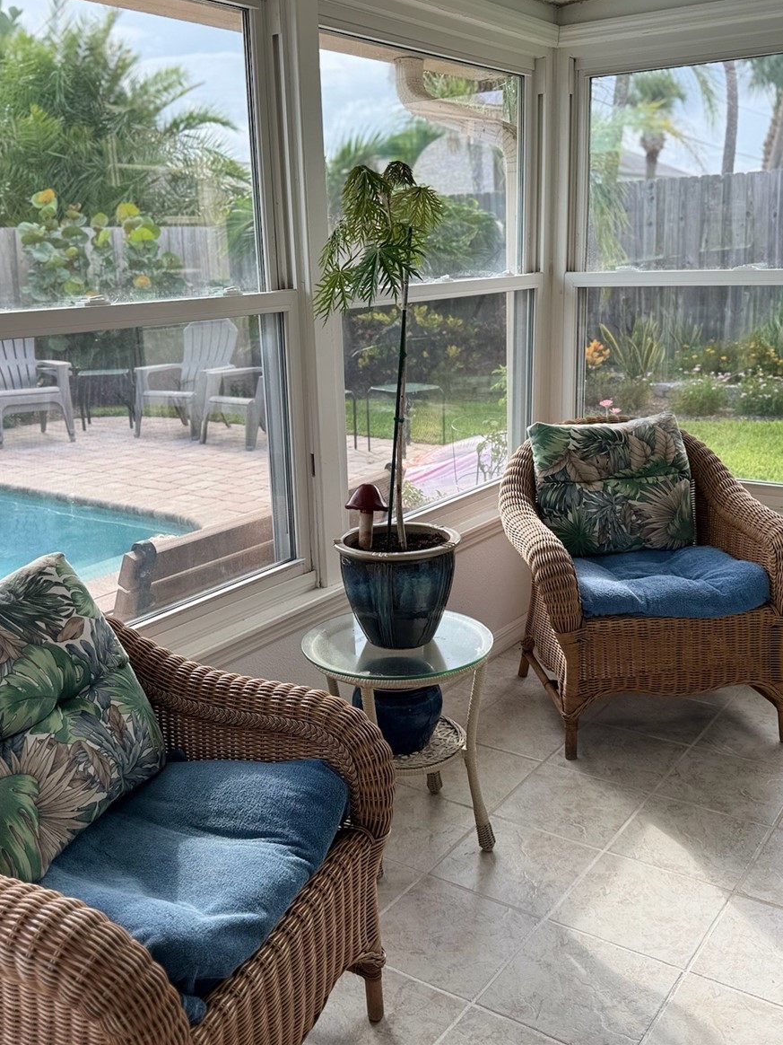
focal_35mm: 33
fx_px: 995
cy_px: 507
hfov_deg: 42.9
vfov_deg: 55.3
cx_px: 373
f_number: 1.78
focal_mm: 6.76
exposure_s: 1/309
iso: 80
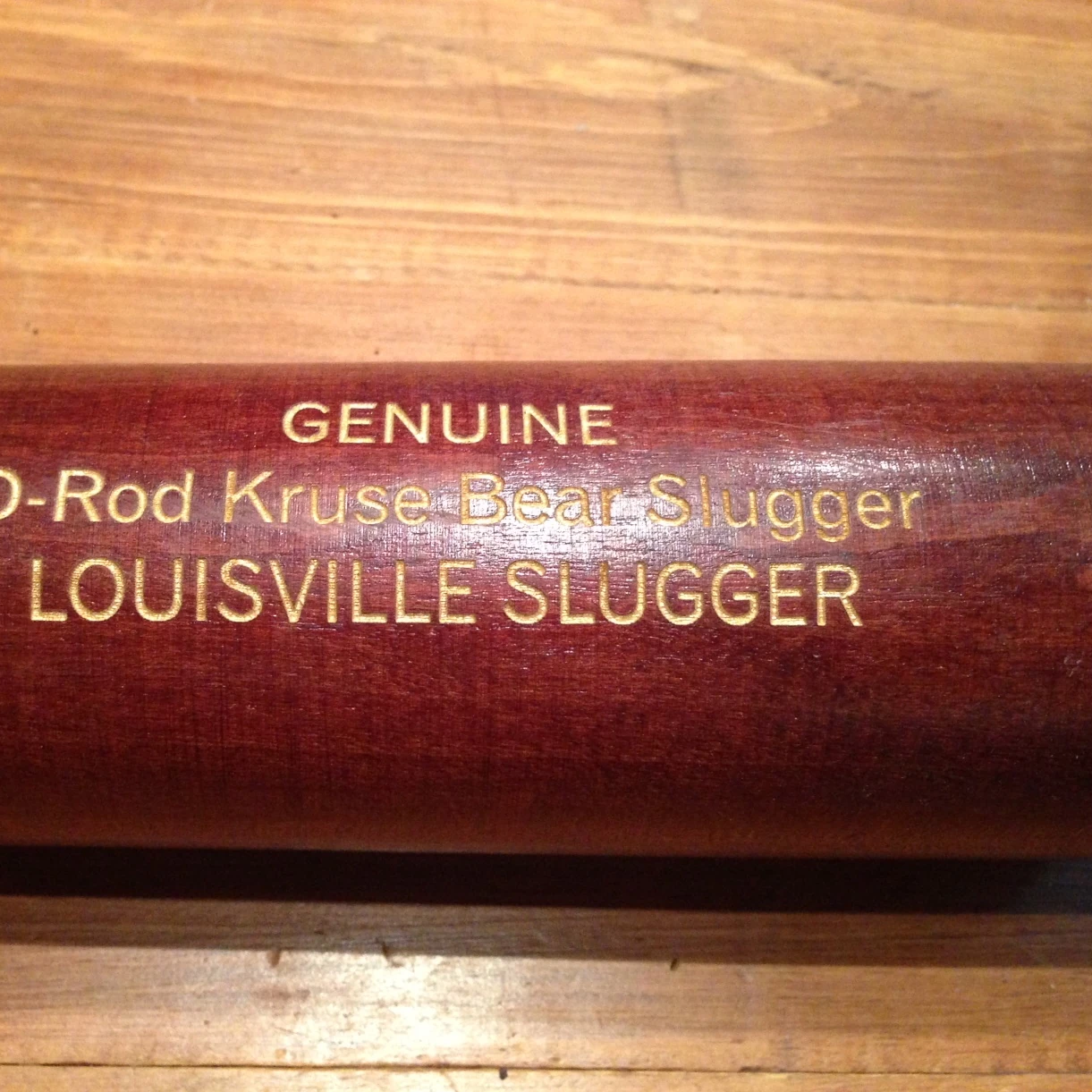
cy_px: 546
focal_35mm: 39
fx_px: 1392
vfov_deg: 42.8
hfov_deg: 42.8
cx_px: 479
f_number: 2.4
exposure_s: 1/20
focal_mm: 4.13
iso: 400
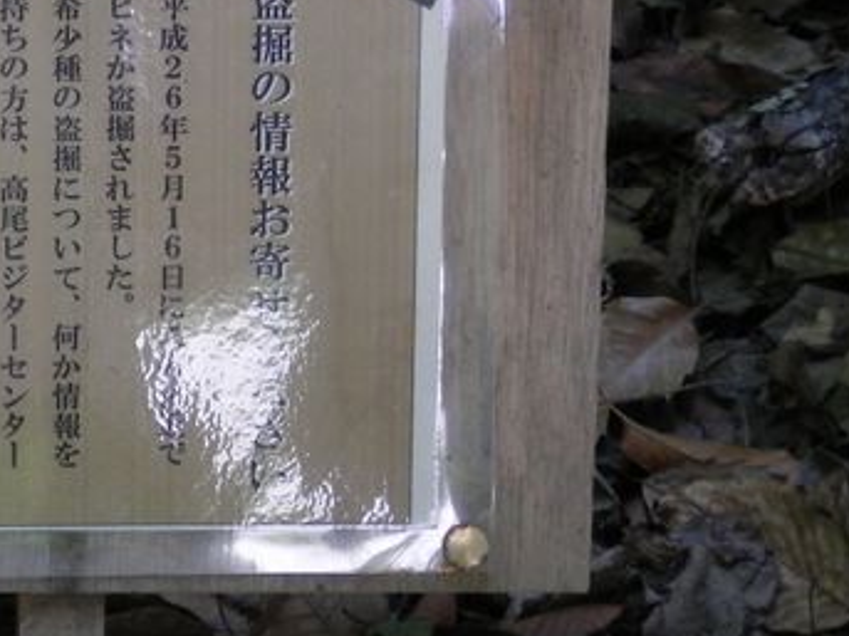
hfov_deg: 15.3
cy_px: 317
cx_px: -47
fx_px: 3089
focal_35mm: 126
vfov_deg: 11.8
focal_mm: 9.8
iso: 200
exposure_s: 1/25
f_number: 4.1
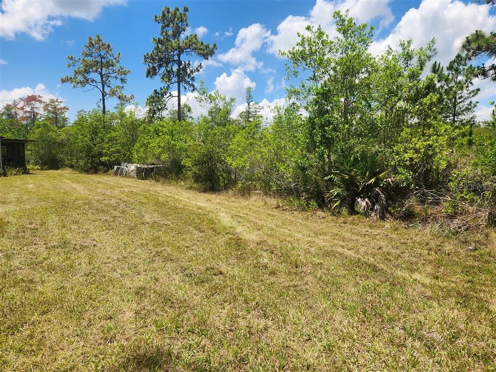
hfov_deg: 73.9
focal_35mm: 23
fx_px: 330
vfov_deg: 58.9
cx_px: 248
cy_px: 186
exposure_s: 1/1493
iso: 20
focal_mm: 5.4
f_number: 1.8
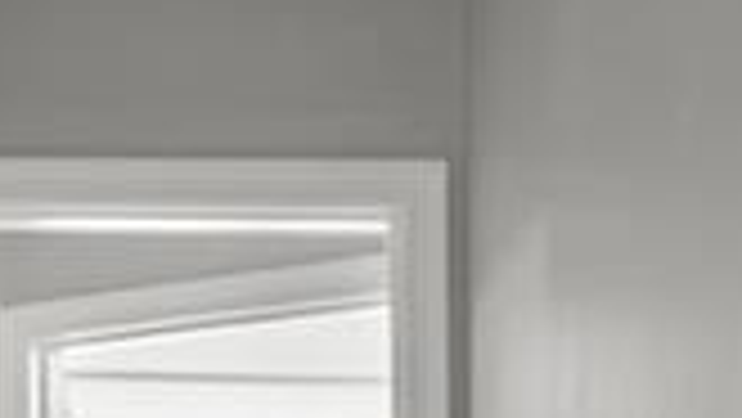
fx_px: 2047
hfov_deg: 20.3
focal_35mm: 104
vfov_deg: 10.8
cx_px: 162
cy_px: 789
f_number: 7.1
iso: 320
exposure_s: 1/4
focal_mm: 16
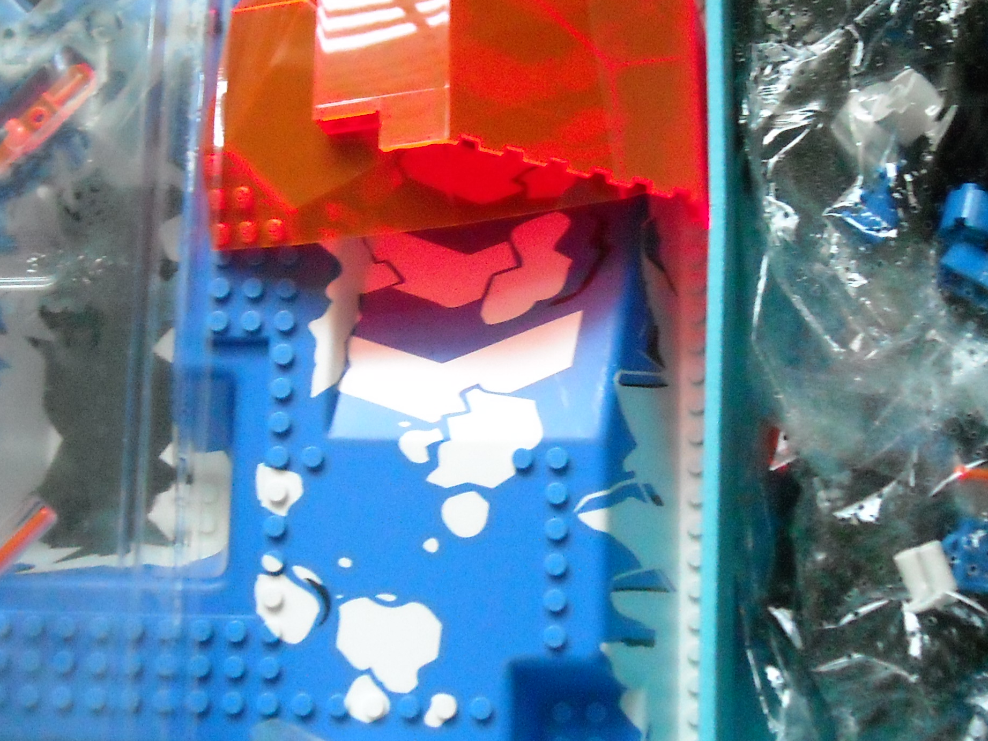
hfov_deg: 31.2
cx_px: 503
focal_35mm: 62
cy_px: 327
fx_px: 1769
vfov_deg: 23.6
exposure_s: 1/42
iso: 800
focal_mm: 5.7
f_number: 2.8
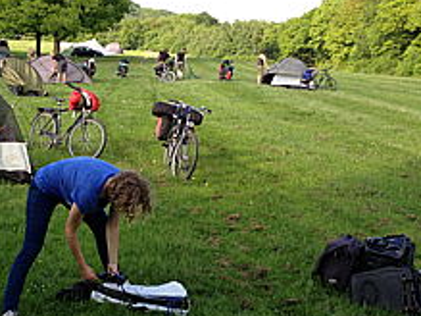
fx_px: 778
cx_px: 104
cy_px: 168
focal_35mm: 64
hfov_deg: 29.8
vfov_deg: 22.9
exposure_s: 1/363
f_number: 2.4
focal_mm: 4.28
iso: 50
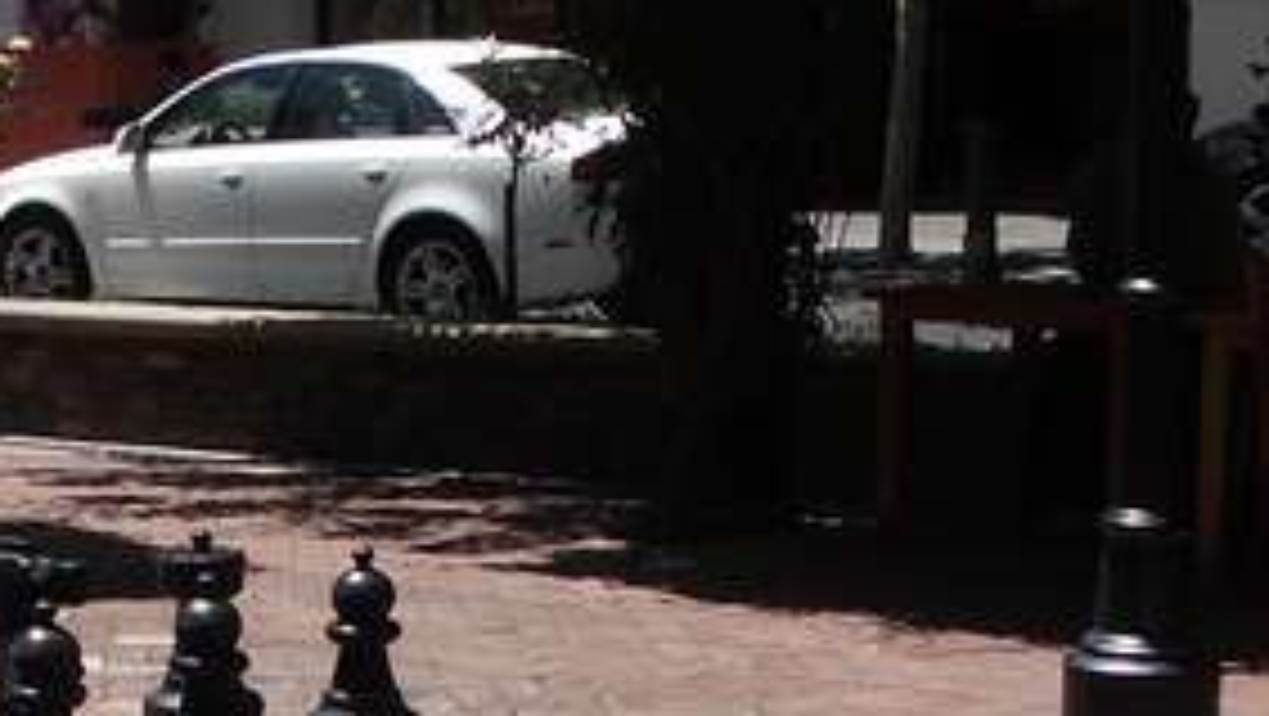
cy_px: 950
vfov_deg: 11.0
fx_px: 3636
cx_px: 194
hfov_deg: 19.5
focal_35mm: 108
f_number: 4.3
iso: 80
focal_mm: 5.8
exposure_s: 1/500
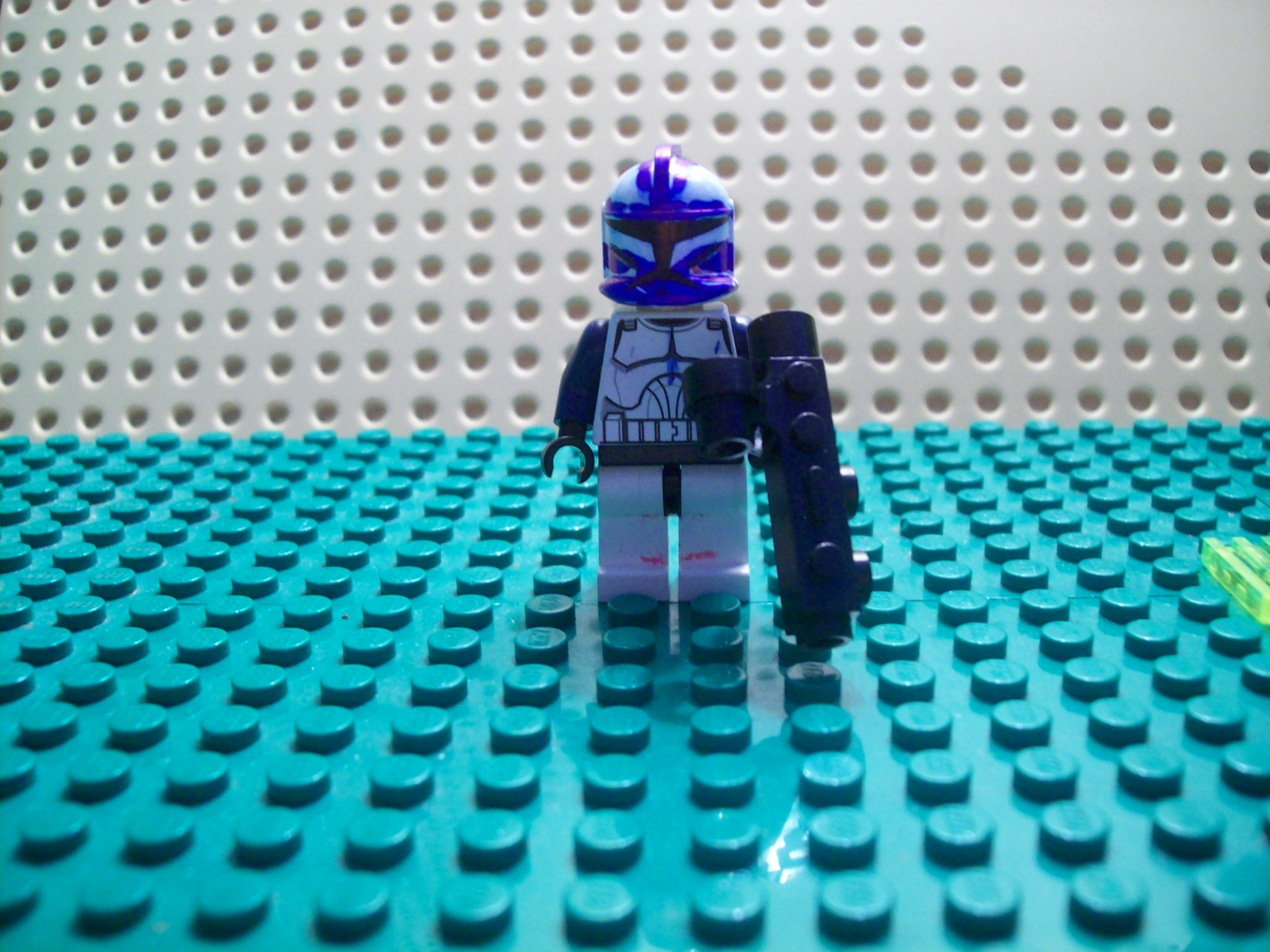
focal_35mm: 36
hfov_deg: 51.4
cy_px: 476
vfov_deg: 39.7
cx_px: 635
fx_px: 1321
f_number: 2.7
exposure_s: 1/13.3
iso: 160
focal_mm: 6
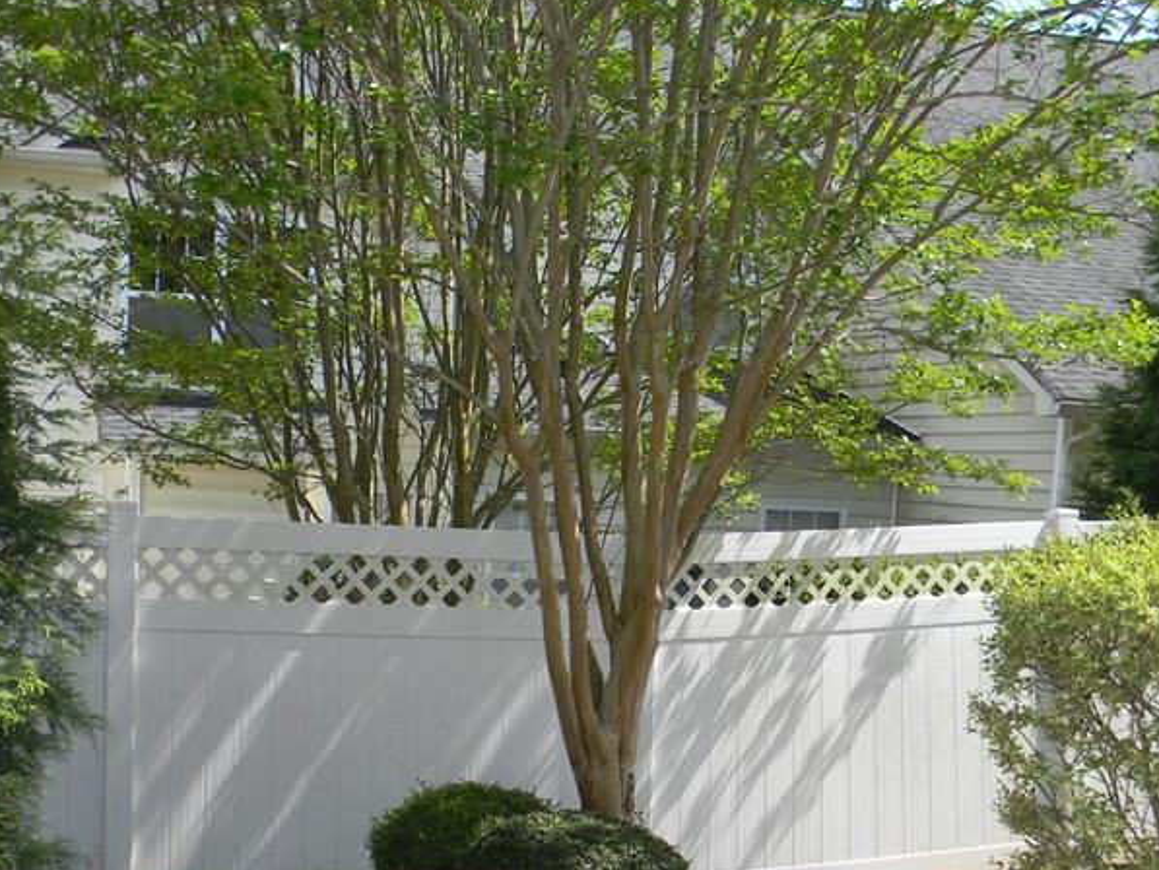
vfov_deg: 29.8
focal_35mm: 48
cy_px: 641
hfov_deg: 39.4
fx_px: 1607
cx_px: 450
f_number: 3.5
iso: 112
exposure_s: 1/554
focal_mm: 5
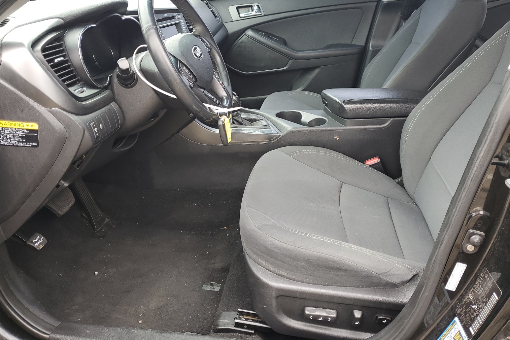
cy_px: 153
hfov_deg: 65.5
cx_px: 252
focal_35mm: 28
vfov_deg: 46.3
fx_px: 397
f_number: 1.5
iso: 56
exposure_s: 1/120
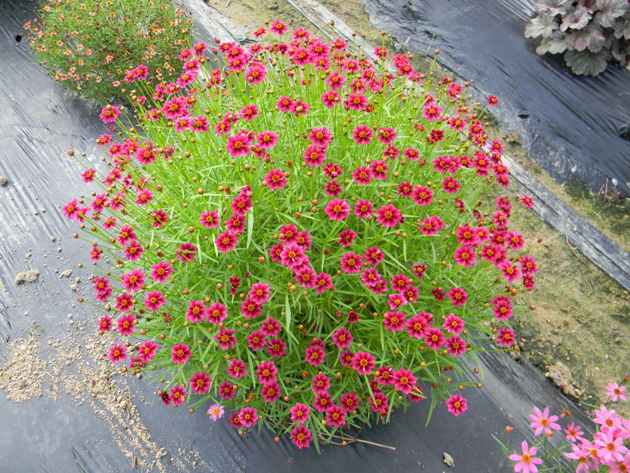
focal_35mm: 28
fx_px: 510
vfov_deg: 49.7
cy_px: 236
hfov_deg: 63.4
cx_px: 315
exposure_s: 1/106
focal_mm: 5
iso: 80
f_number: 3.5
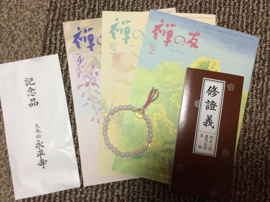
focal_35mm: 34
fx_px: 265
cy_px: 104
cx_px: 134
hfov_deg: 54.0
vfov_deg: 41.7
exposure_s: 1/24
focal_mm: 3.3
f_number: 2.4
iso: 100
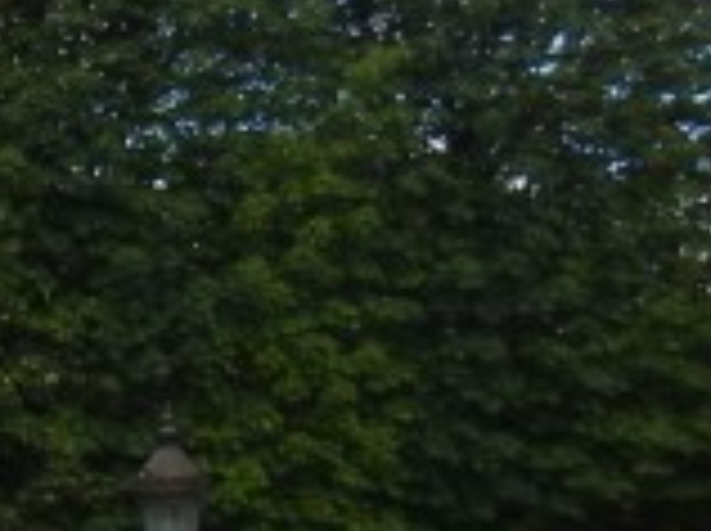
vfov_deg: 7.6
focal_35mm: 195
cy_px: 472
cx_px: -580
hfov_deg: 9.6
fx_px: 3999
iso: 160
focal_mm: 5.4
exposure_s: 1/310
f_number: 7
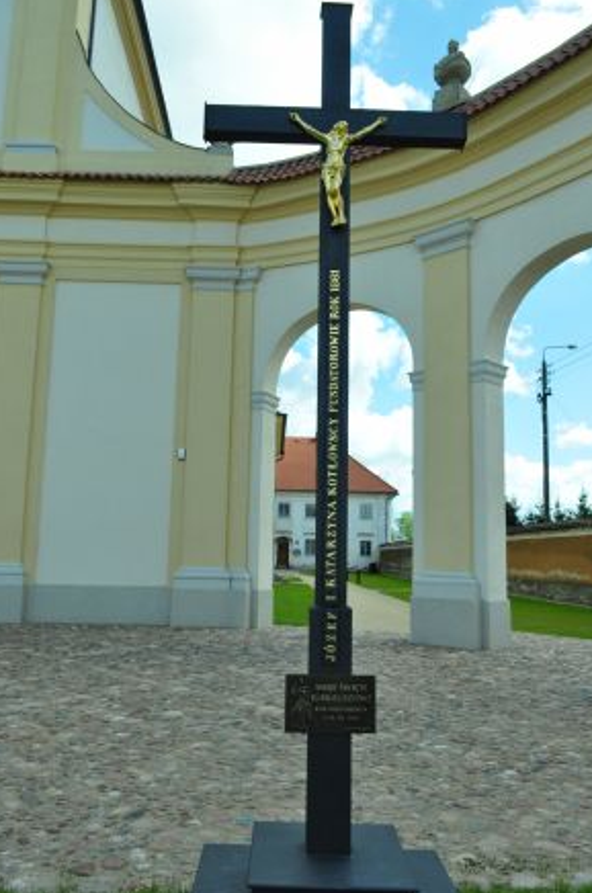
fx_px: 693
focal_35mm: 28
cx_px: 297
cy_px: 453
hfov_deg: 46.2
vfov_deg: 65.6
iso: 800
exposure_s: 1/2000
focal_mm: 18
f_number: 7.1
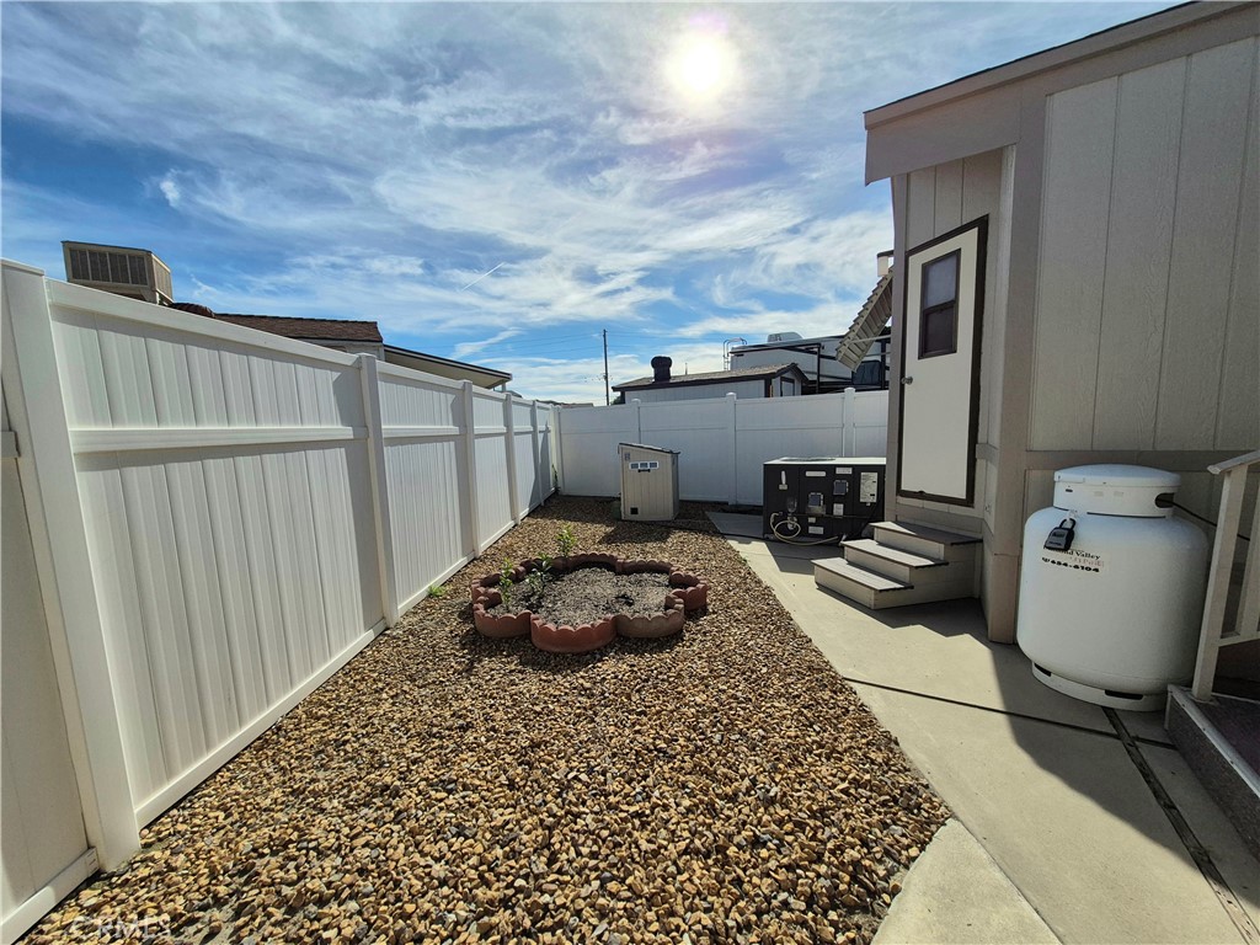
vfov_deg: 89.9
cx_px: 630
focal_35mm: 13
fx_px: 473
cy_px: 472
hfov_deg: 106.2
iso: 50
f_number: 2.2
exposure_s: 1/5000
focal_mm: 1.74
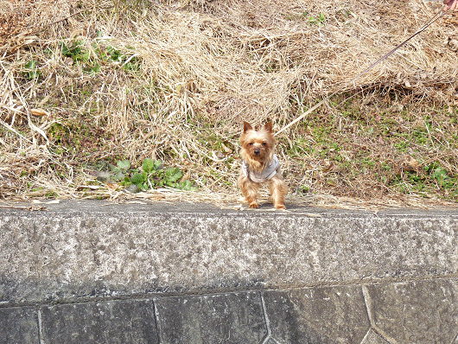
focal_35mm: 94
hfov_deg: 20.9
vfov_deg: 15.7
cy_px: 172
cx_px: 229
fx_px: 1244
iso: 100
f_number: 4
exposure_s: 1/200
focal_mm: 16.7
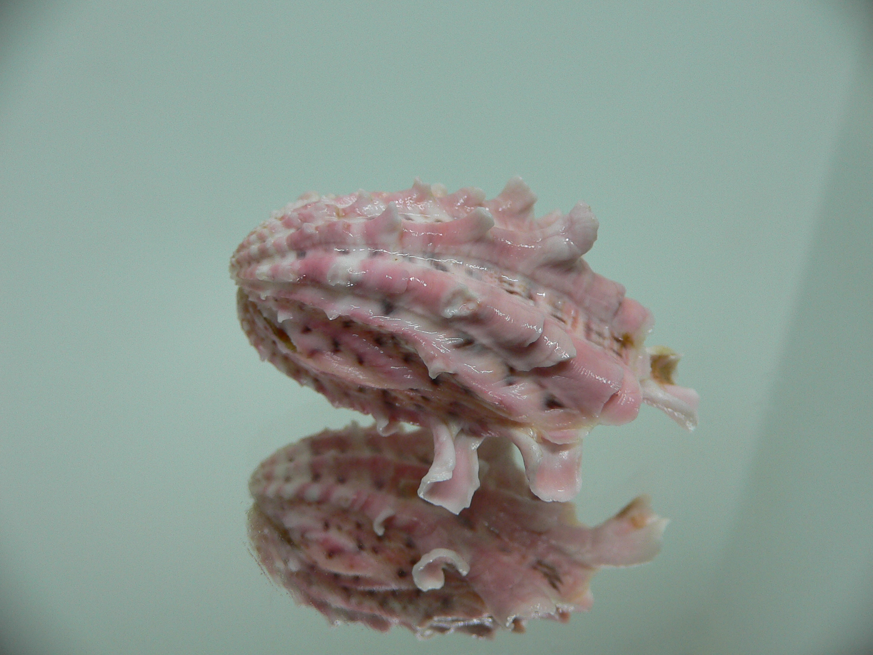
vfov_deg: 40.7
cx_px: 436
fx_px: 883
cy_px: 328
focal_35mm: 35
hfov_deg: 52.6
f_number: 2.8
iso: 100
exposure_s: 1/60
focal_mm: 4.6
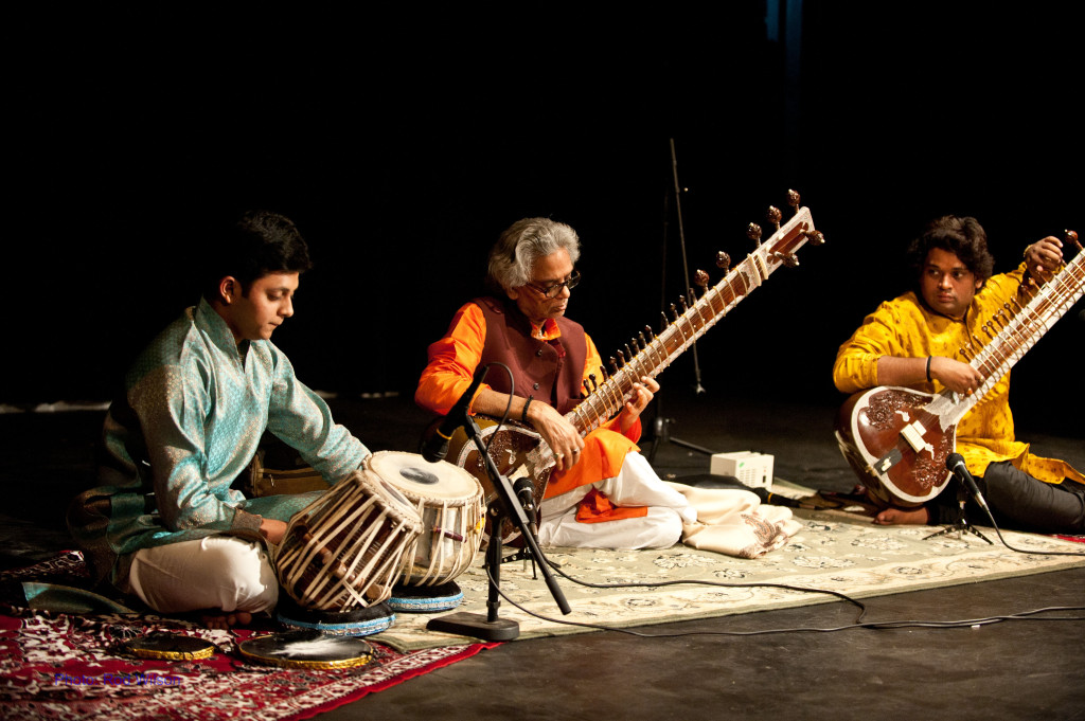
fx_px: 2108
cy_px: 360
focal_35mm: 70
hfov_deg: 28.9
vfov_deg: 19.4
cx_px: 542
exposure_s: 1/100
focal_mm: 70
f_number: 2.8
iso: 2000
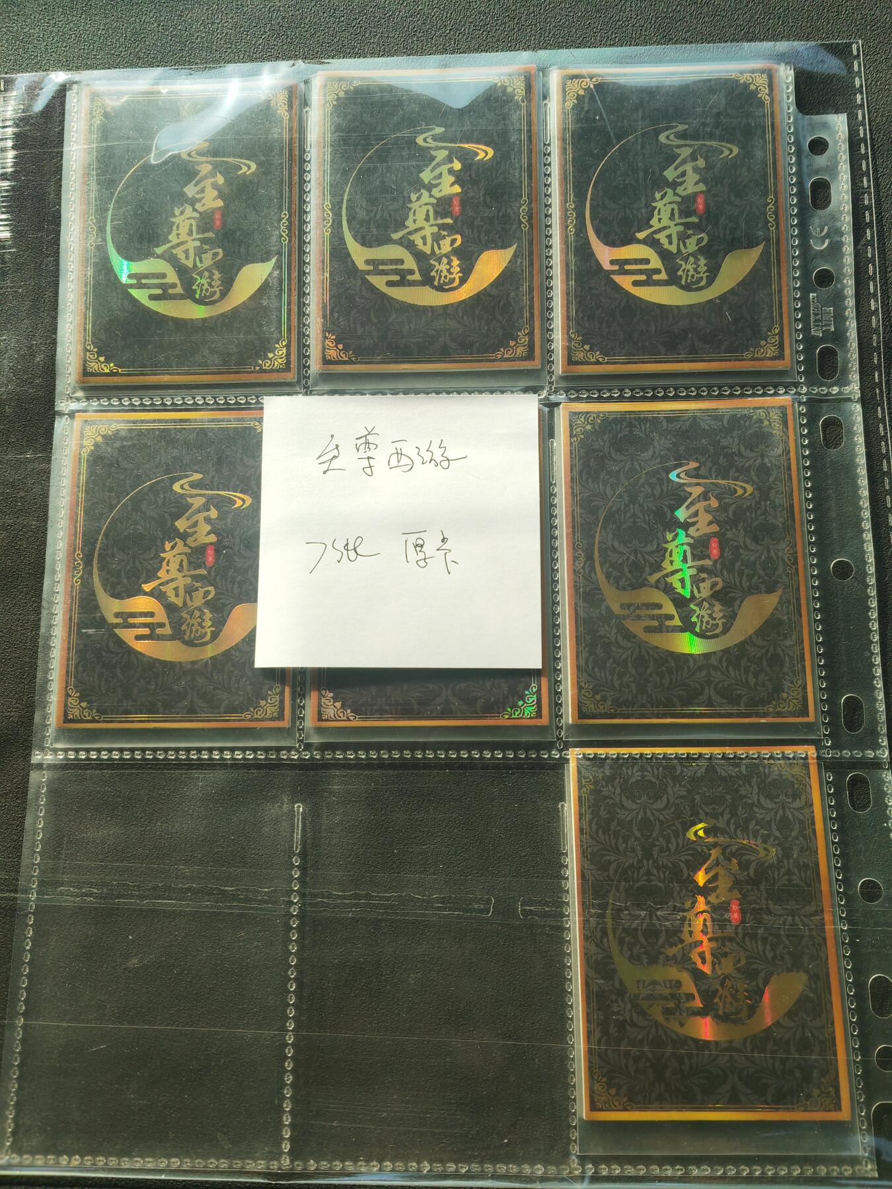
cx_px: 446
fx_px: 928
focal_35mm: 27
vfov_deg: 65.3
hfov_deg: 51.4
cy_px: 594
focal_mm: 5.53
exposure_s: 1/100
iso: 125
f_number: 1.8
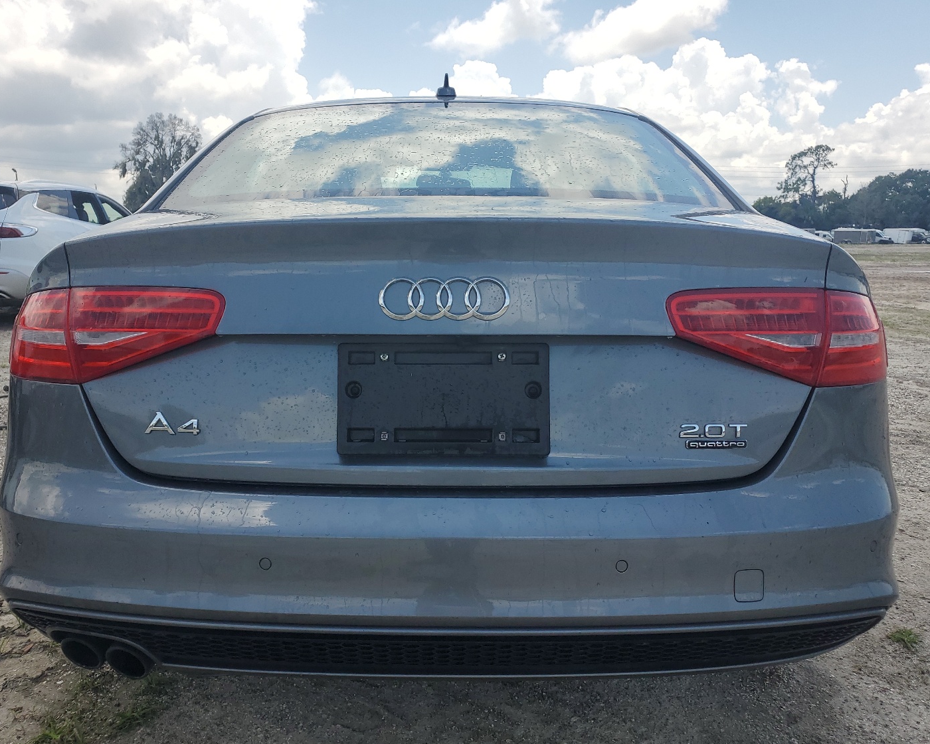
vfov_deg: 49.9
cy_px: 398
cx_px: 427
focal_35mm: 29
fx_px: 798
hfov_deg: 60.4
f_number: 1.5
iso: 50
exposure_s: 1/3333
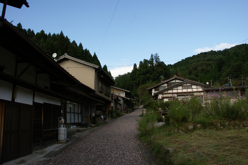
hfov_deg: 67.4
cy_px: 82
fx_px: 186
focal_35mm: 27
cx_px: 124
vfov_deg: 47.9
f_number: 10
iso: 100
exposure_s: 1/100
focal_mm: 18
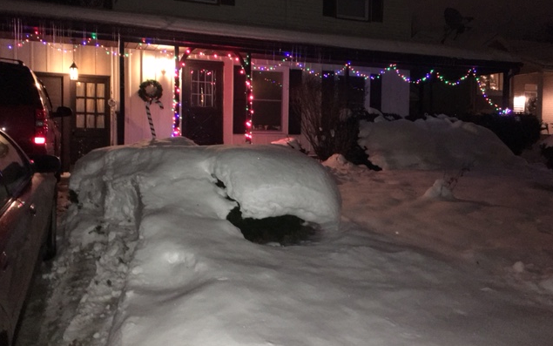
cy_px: 146
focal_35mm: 31
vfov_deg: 40.5
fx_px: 467
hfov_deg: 61.2
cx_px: 278
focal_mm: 4.15
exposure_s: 1/16
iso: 500
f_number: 2.2
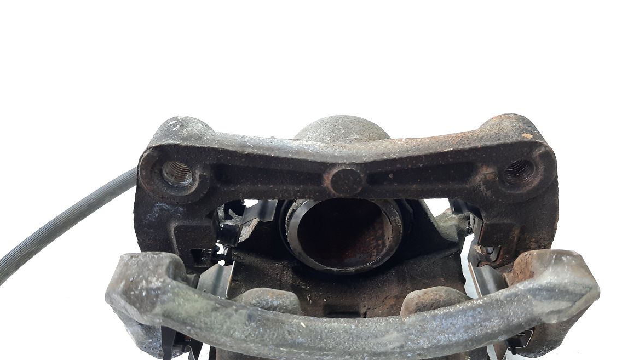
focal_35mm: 28
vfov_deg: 41.3
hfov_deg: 67.9
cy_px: 215
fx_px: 475
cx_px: 328
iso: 200
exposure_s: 1/50
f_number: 2
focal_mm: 4.6
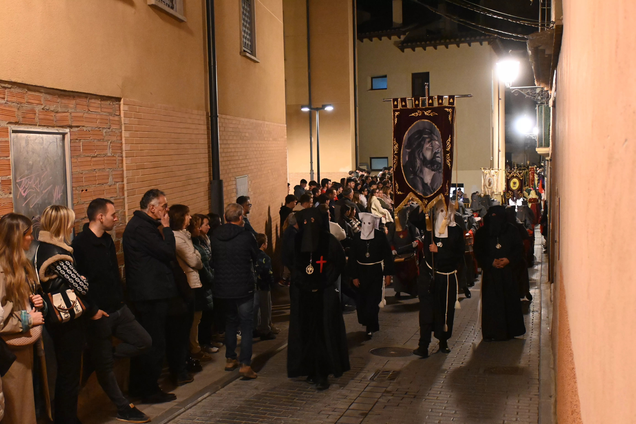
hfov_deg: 47.2
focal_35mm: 41
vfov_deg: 32.4
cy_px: 212
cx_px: 318
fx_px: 729
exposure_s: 1/40
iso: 6400
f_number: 4.5
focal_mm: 27.5
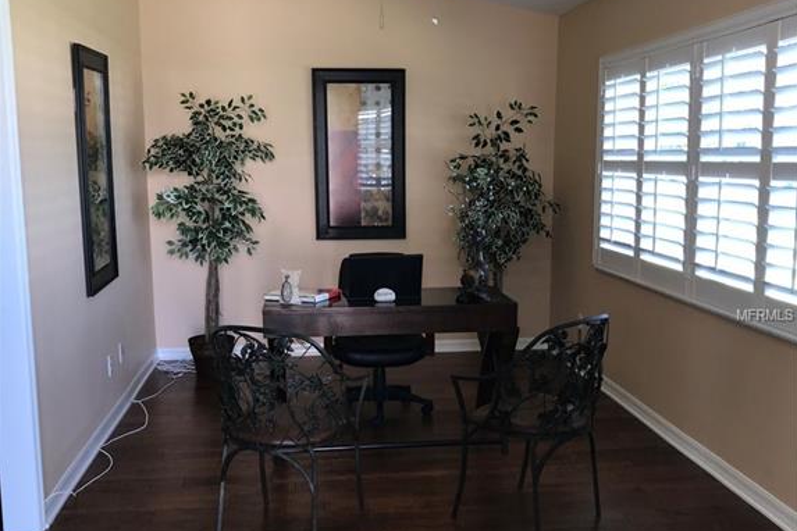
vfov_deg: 34.1
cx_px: 399
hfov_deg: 49.6
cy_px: 316
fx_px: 863
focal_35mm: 39
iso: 25
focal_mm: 3.99
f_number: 1.8
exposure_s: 1/30
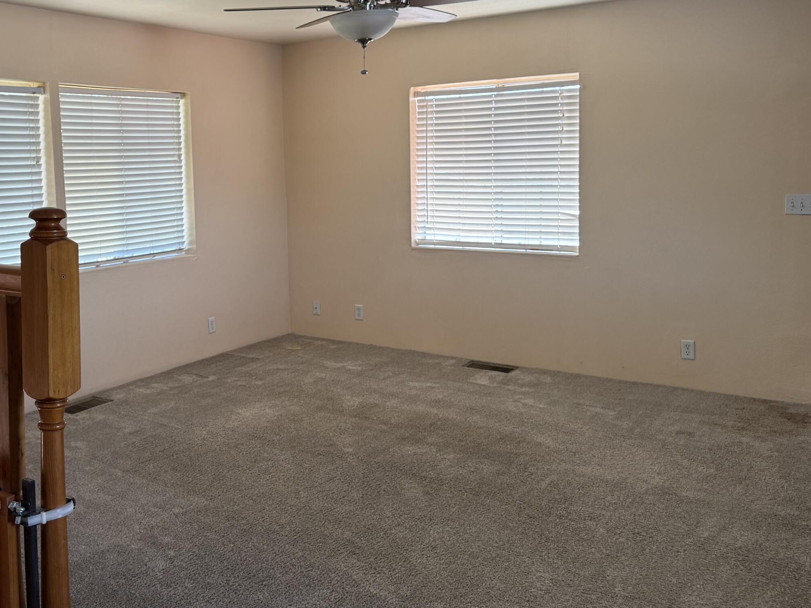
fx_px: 843
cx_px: 227
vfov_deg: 39.4
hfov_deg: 49.8
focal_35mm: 36
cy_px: 235
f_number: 1.78
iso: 160
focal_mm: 6.76
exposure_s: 1/142
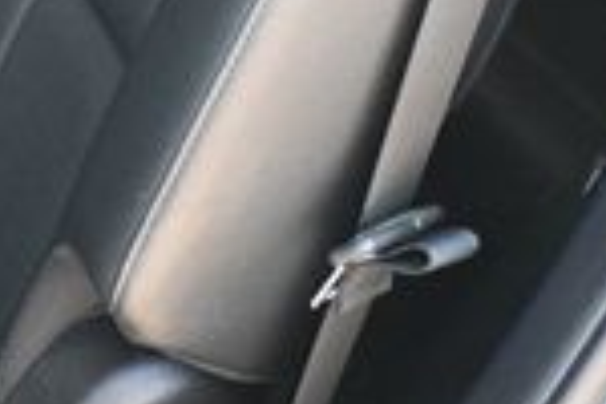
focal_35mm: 128
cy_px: -263
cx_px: -238
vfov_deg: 10.2
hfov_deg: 15.1
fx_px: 2154
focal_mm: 20
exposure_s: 1/125
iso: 1400
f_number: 3.8
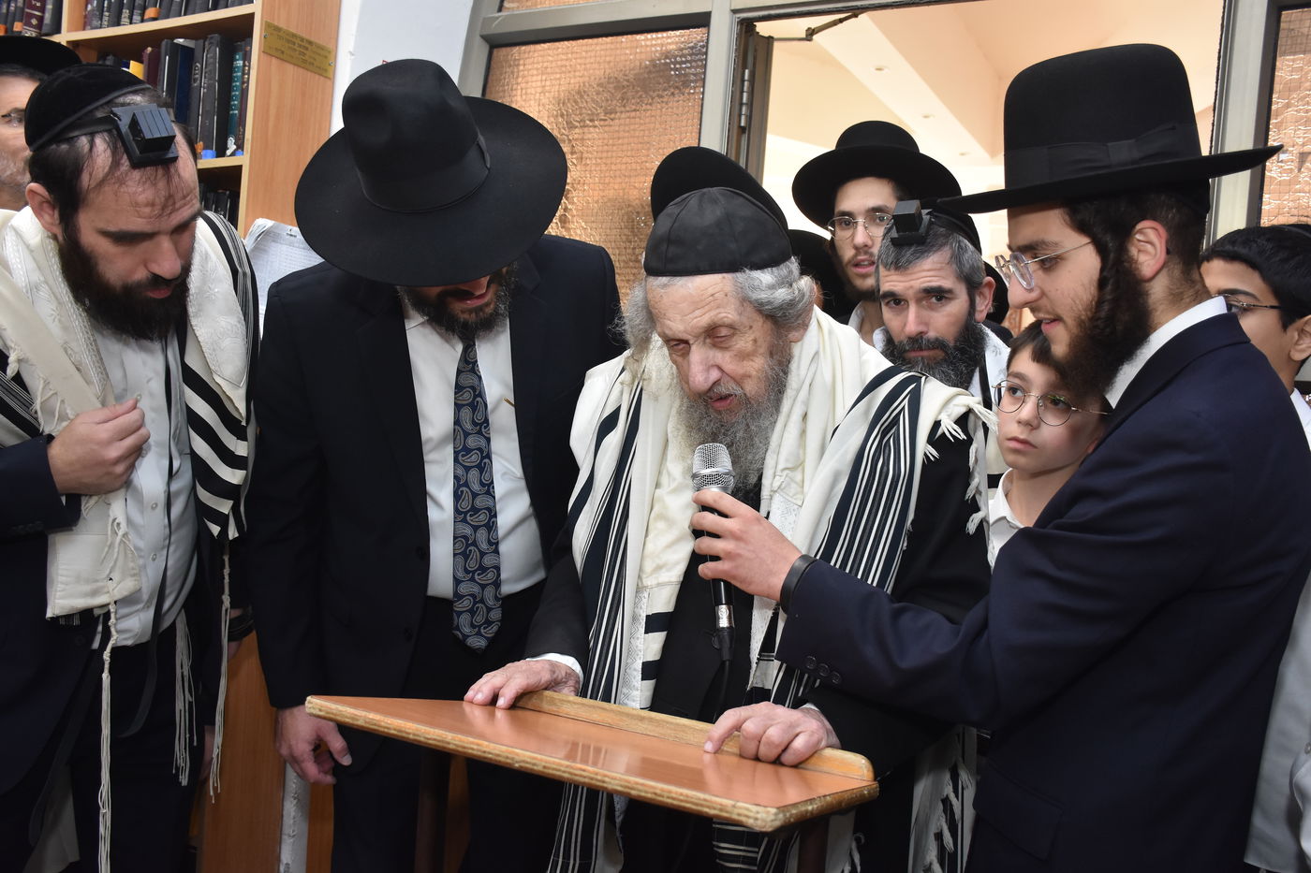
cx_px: 656
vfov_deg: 40.0
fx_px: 1202
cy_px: 436
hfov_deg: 57.2
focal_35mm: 33
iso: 1000
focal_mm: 22
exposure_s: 1/60
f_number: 5.6
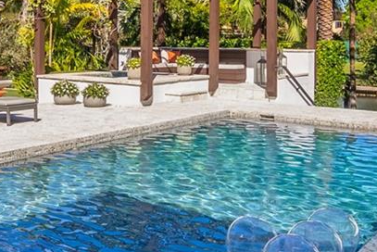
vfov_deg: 22.6
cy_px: 43
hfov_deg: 33.4
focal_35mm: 59
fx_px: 618
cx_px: 106
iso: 200
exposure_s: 1/500
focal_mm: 15
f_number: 8
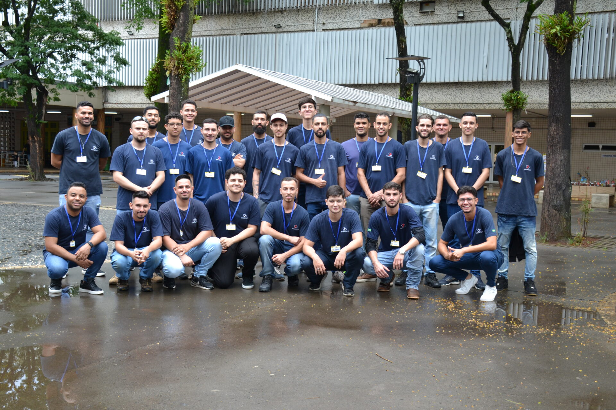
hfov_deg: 43.6
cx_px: 308
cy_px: 205
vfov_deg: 29.9
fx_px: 770
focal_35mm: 45
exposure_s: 1/125
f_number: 5.6
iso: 280
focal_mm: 30
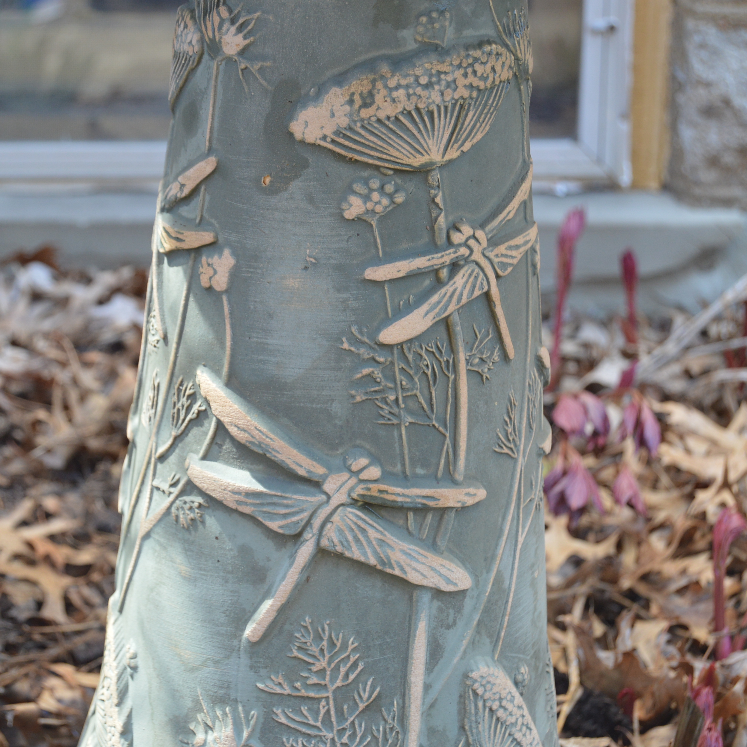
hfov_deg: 17.4
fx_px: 2441
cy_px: 374
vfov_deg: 17.4
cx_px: 305
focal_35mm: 100
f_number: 5.6
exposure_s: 1/125
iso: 400
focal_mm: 52
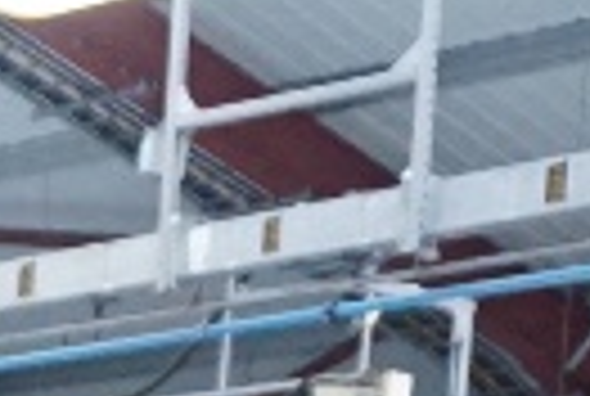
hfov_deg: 9.1
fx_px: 3072
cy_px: 1217
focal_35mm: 187
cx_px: -1085
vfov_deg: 6.7
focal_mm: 16
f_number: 3.5
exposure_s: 1/125
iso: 3200
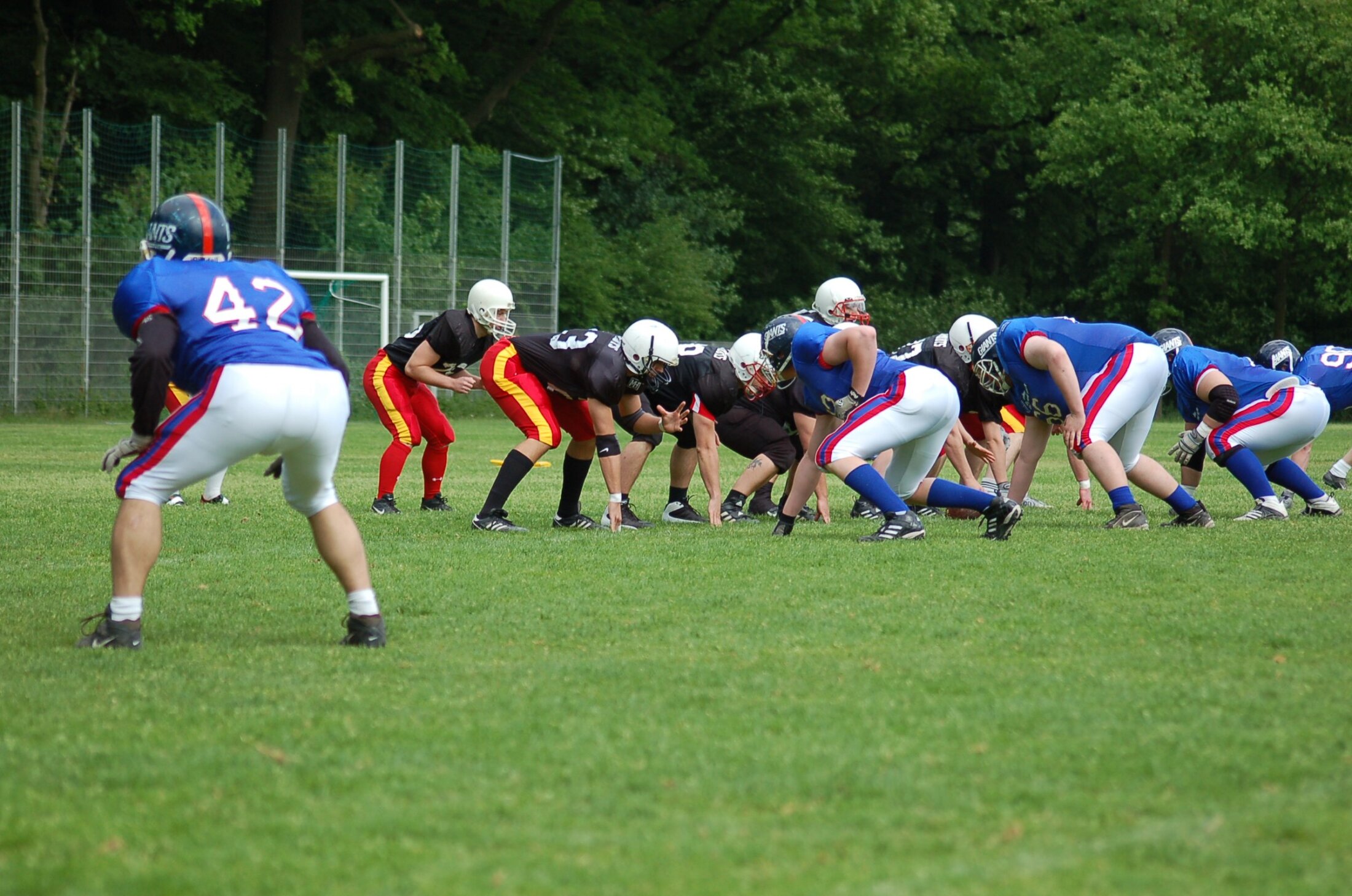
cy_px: 448
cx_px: 676
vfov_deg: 7.6
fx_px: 6747
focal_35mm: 180
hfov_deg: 11.4
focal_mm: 120
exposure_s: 1/1000
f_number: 4.2
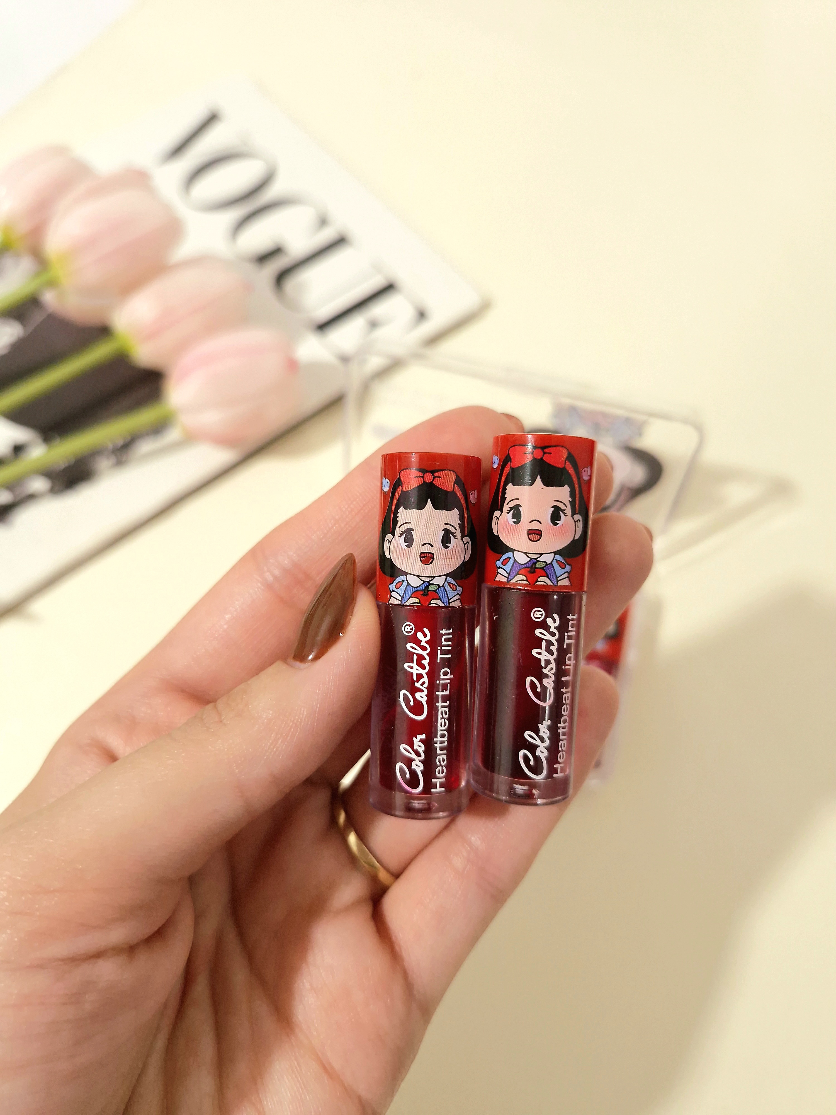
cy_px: 558
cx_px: 418
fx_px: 741
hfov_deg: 58.9
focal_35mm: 23
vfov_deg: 73.9
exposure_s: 1/90.1
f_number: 1.8
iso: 320
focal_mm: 5.54
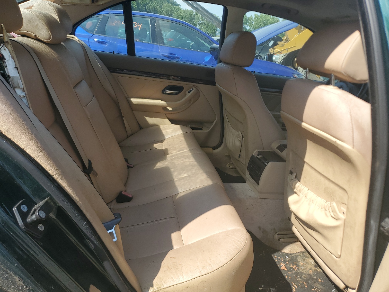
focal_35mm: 26
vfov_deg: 53.1
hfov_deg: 67.3
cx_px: 194
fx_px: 292
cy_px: 146
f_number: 1.5
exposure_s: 1/1429
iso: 50
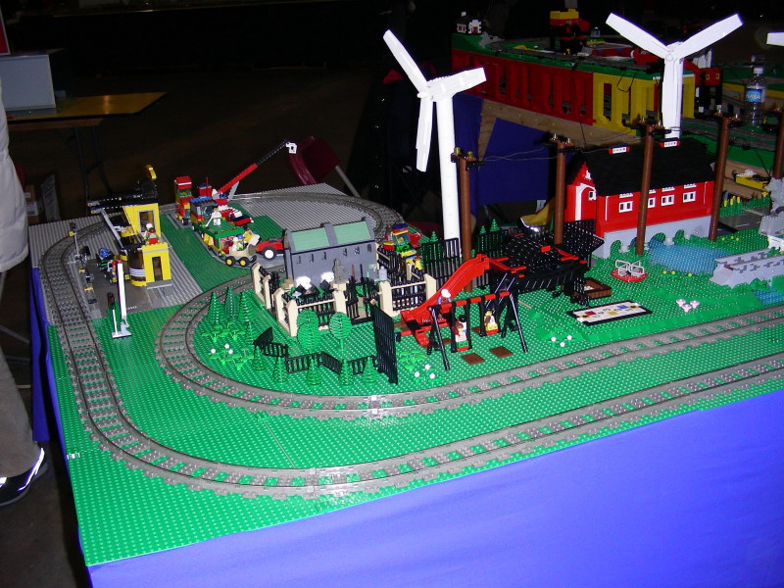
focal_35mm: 38
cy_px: 294
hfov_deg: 49.0
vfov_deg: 37.7
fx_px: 861
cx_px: 392
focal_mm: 6.3
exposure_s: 1/60.1
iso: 113
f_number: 3.5
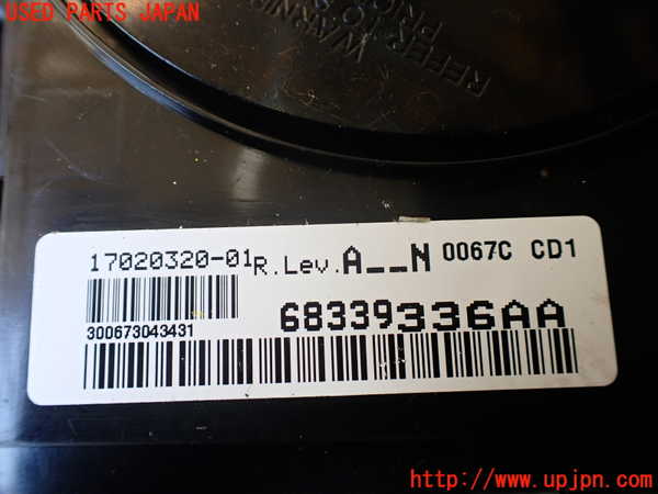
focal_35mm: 30
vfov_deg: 46.8
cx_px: 329
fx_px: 570
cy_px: 247
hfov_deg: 60.0
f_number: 2.3
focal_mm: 5.4
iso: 250
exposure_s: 1/125
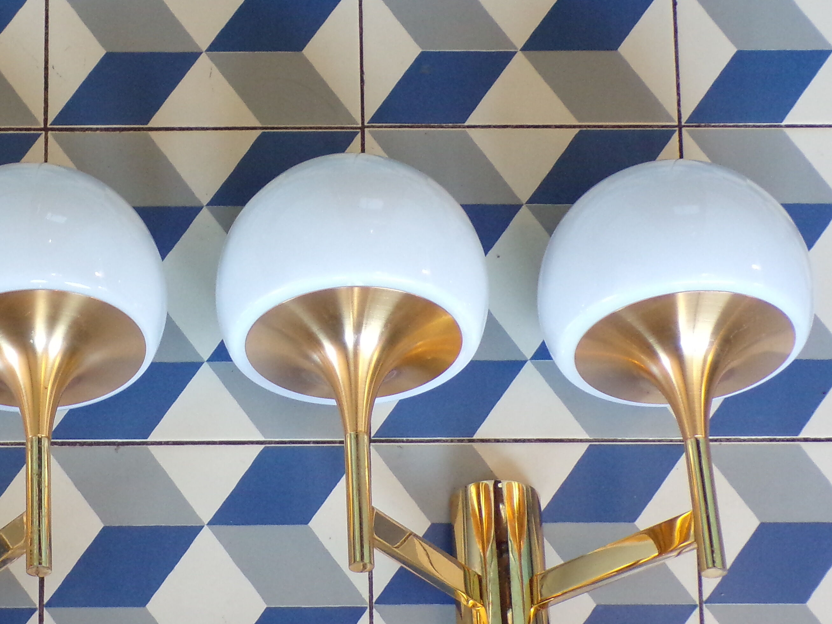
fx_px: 1779
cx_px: 209
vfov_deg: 19.9
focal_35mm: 74
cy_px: 335
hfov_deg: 26.0
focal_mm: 7.6
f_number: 3.4
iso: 324
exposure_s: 1/17
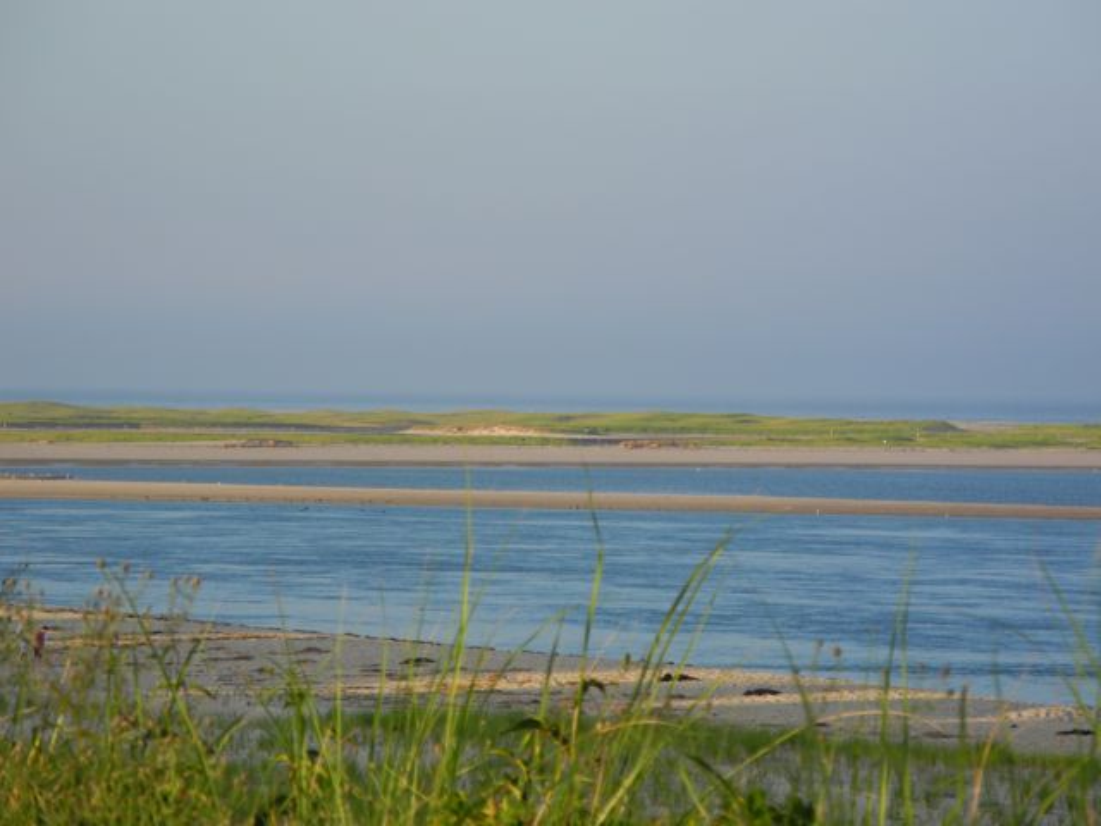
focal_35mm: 200
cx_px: 550
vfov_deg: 7.4
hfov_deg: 9.9
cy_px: 413
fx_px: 6361
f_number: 5.6
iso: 100
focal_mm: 42.6
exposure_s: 1/231
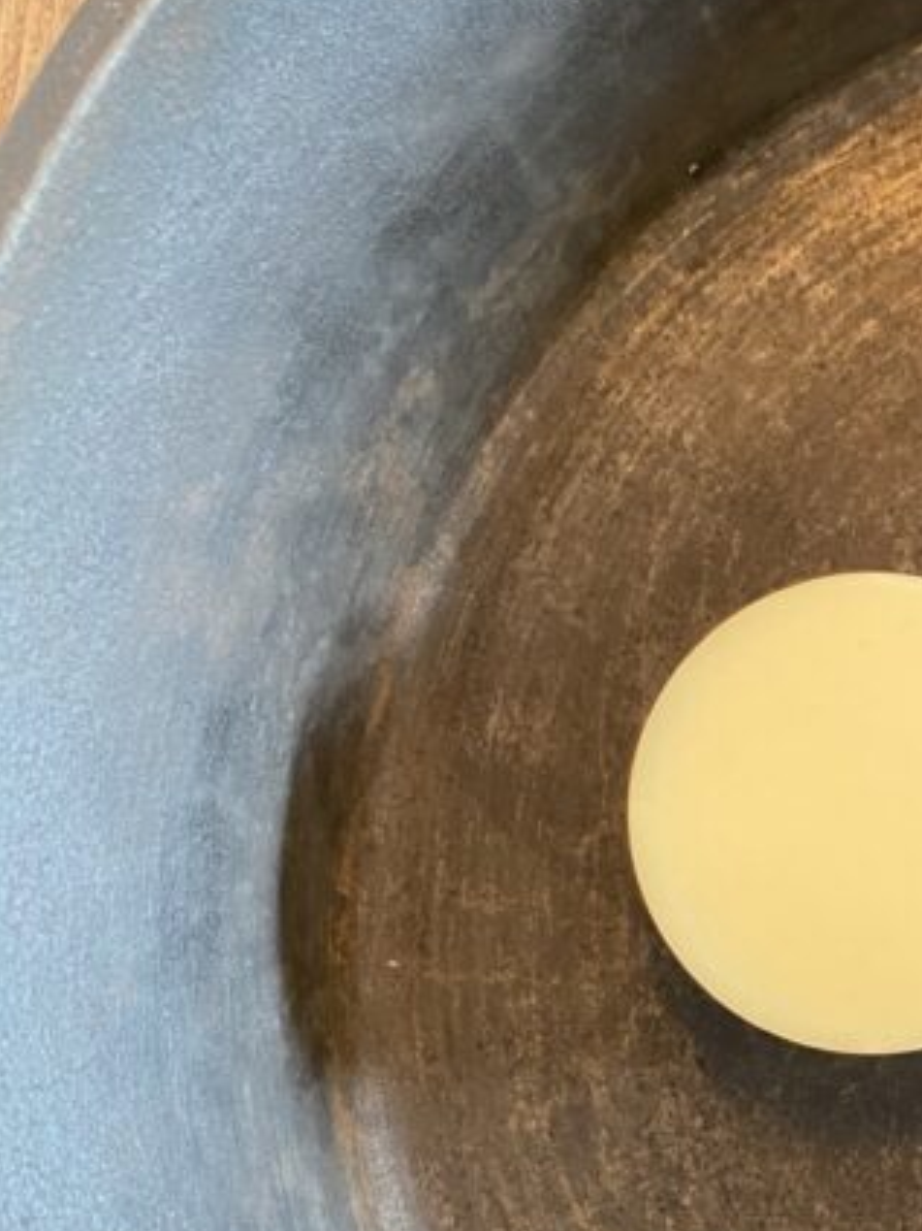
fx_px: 2238
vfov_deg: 30.2
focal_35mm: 63
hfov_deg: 21.8
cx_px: 1067
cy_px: 937
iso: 500
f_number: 1.8
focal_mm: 4.25
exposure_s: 1/30
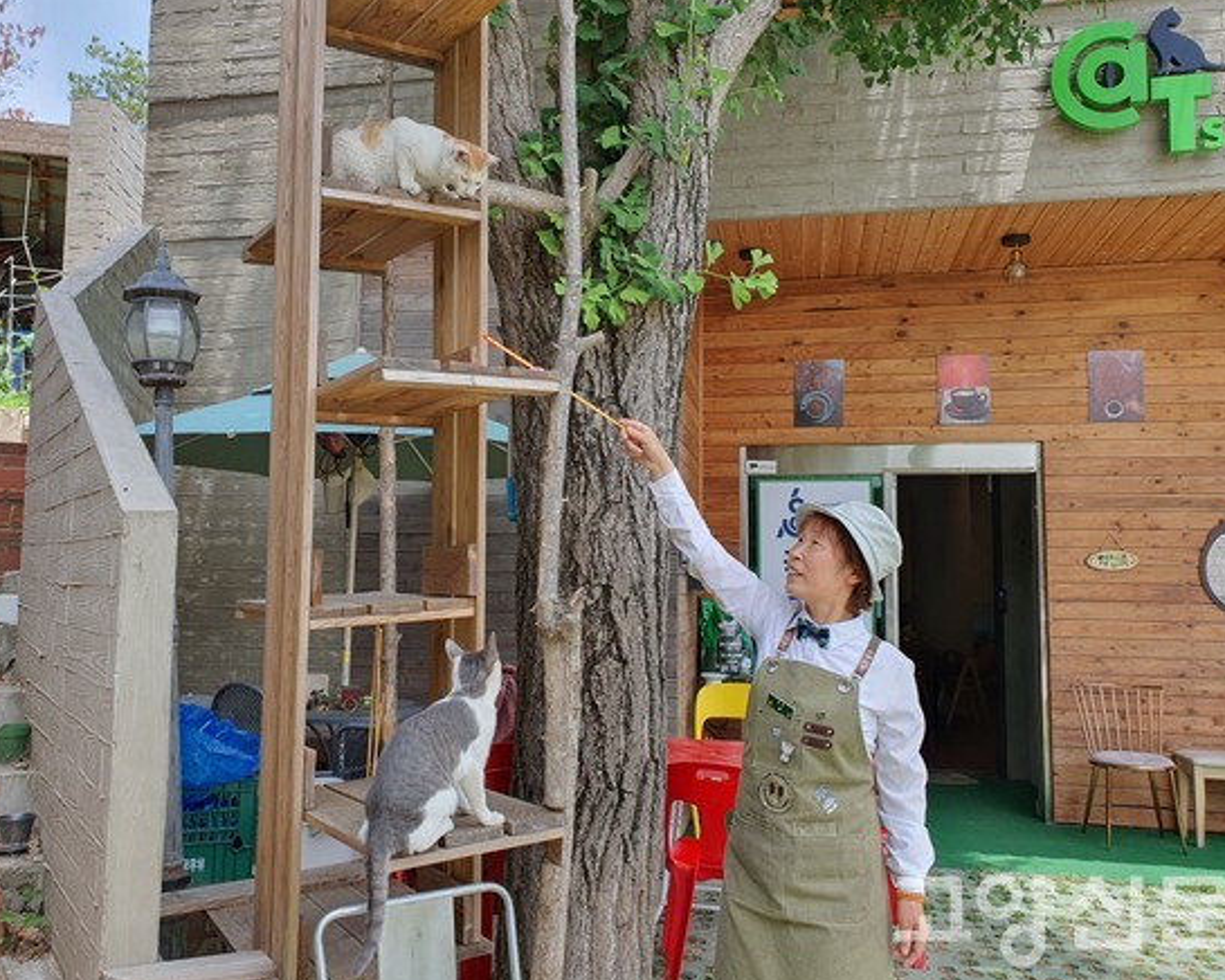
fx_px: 1015
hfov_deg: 62.2
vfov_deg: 51.5
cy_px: 494
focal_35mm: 28
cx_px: 591
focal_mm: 4.3
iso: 50
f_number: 2.4
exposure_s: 1/455
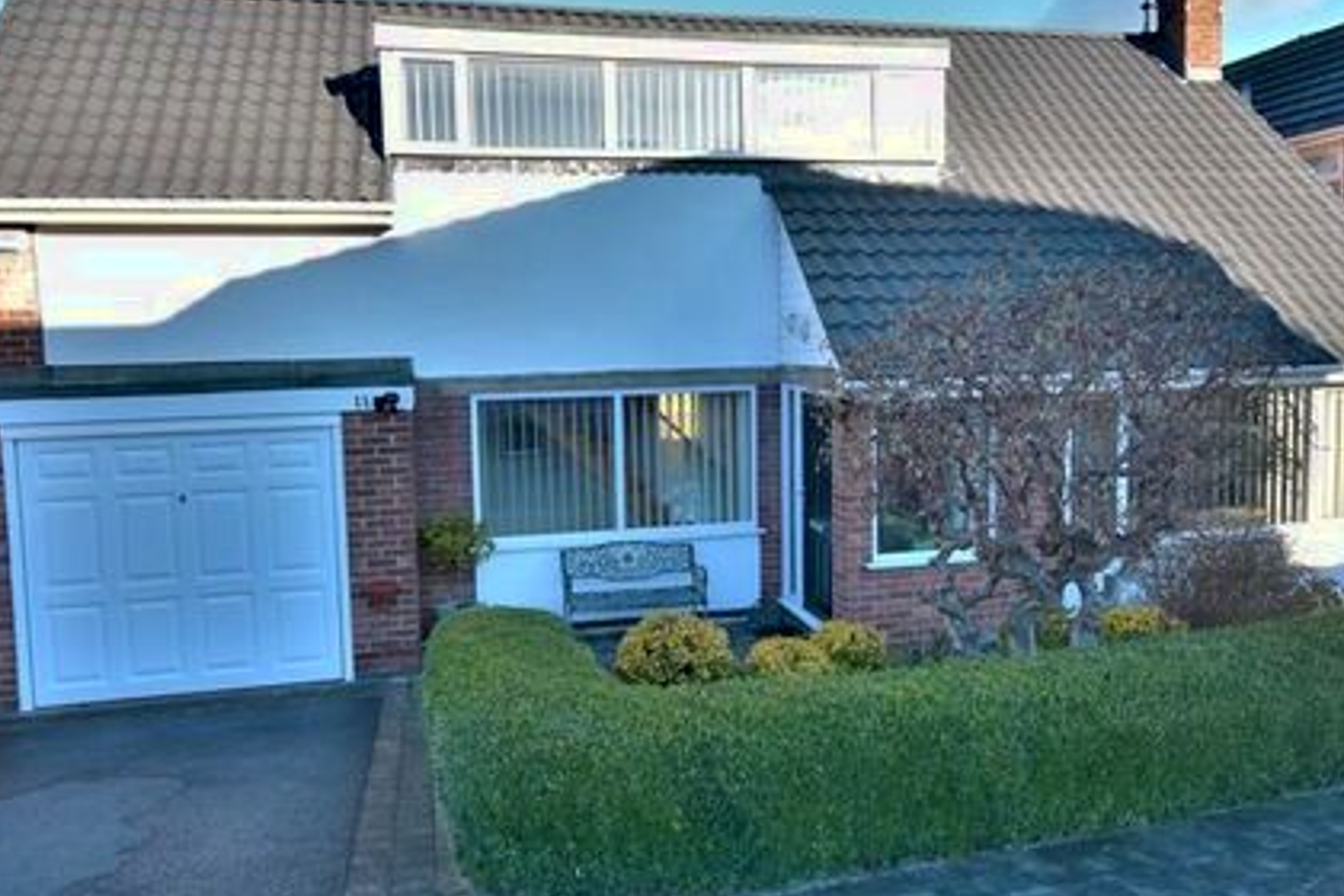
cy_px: 421
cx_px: 672
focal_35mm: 25
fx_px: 933
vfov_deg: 51.3
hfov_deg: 71.5
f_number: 4.5
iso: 200
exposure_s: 1/400
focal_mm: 10
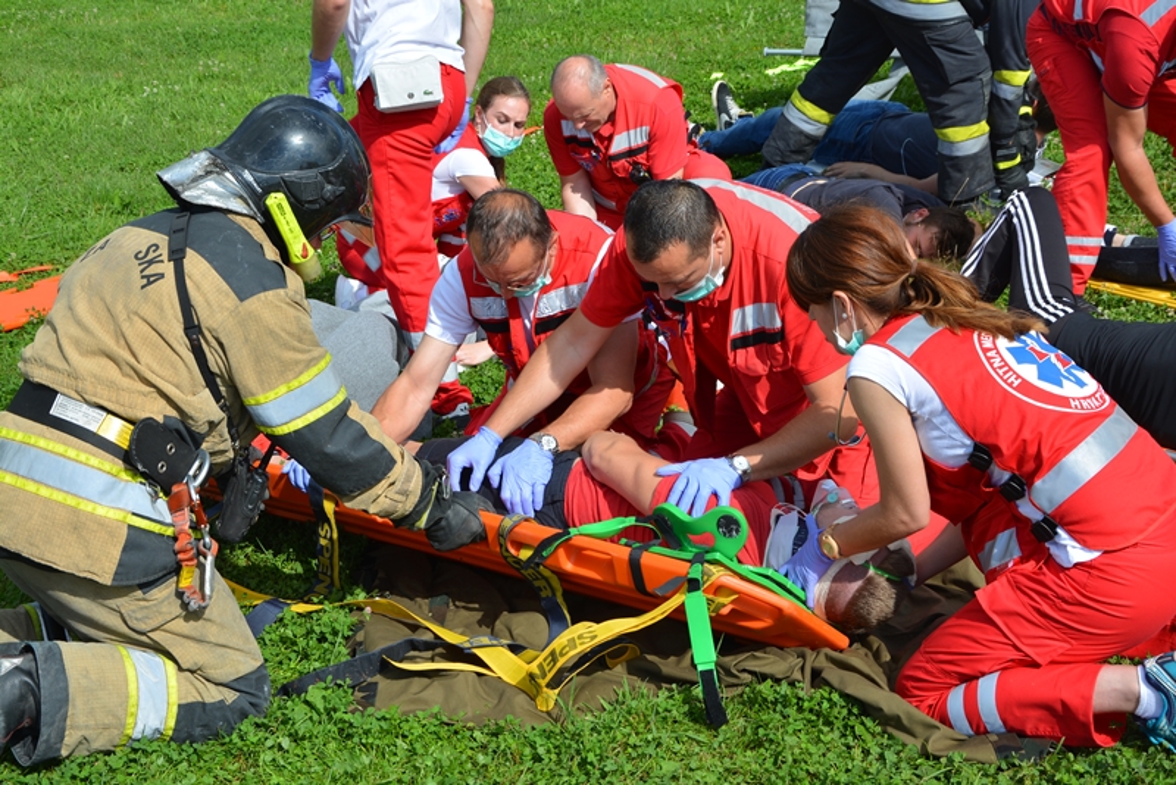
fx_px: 1961
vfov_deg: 22.6
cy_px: 392
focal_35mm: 60
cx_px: 588
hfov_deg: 33.4
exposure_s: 1/320
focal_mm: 40
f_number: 8
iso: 100
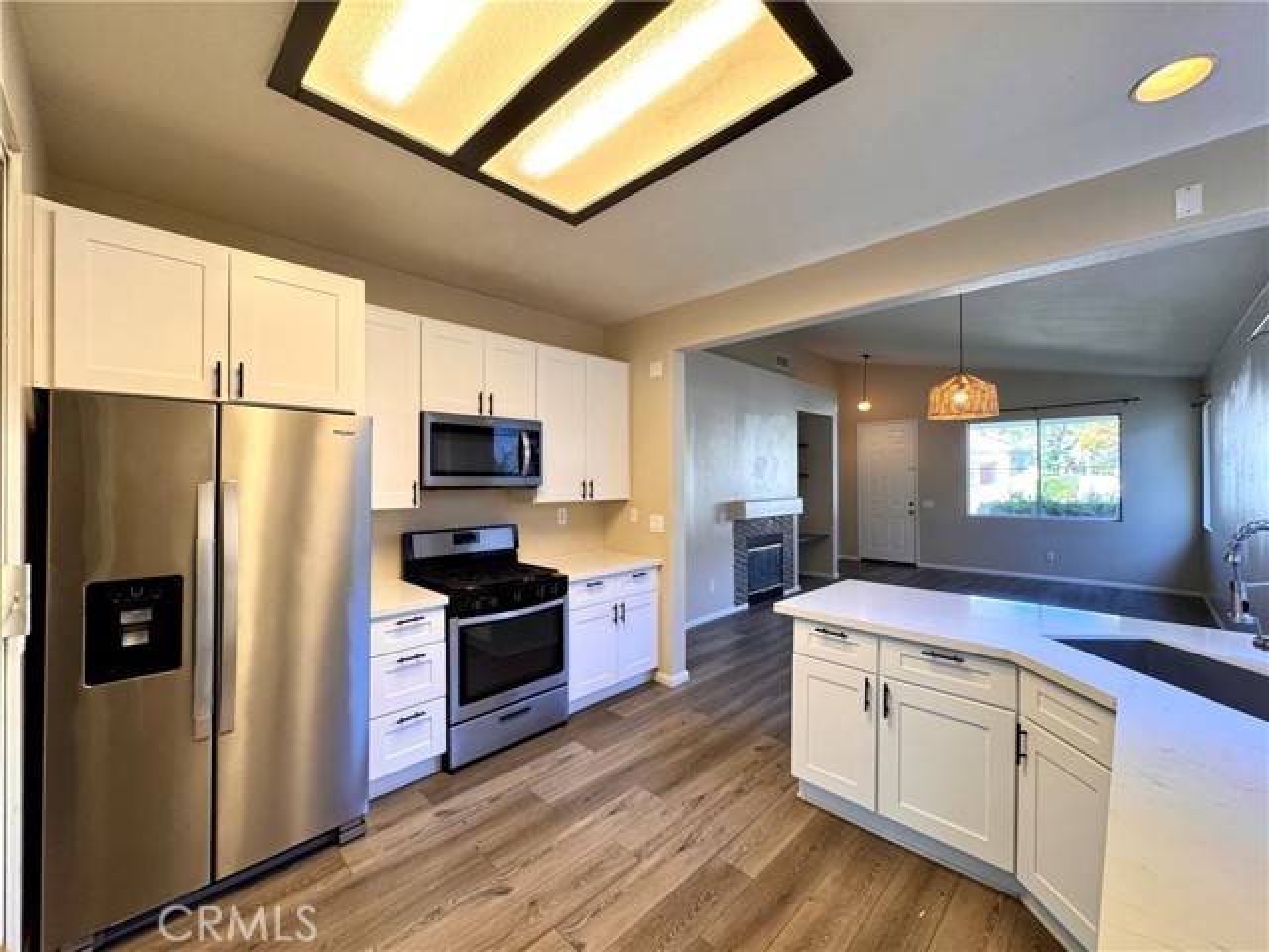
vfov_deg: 85.7
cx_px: 634
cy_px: 476
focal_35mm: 14
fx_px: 513
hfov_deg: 102.1
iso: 200
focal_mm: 2.22
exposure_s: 1/120
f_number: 2.2
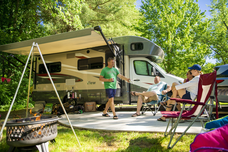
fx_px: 152
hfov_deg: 73.7
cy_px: 76
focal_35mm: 24
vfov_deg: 53.1
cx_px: 114
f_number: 2.8
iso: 500
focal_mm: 24
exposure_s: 1/1250
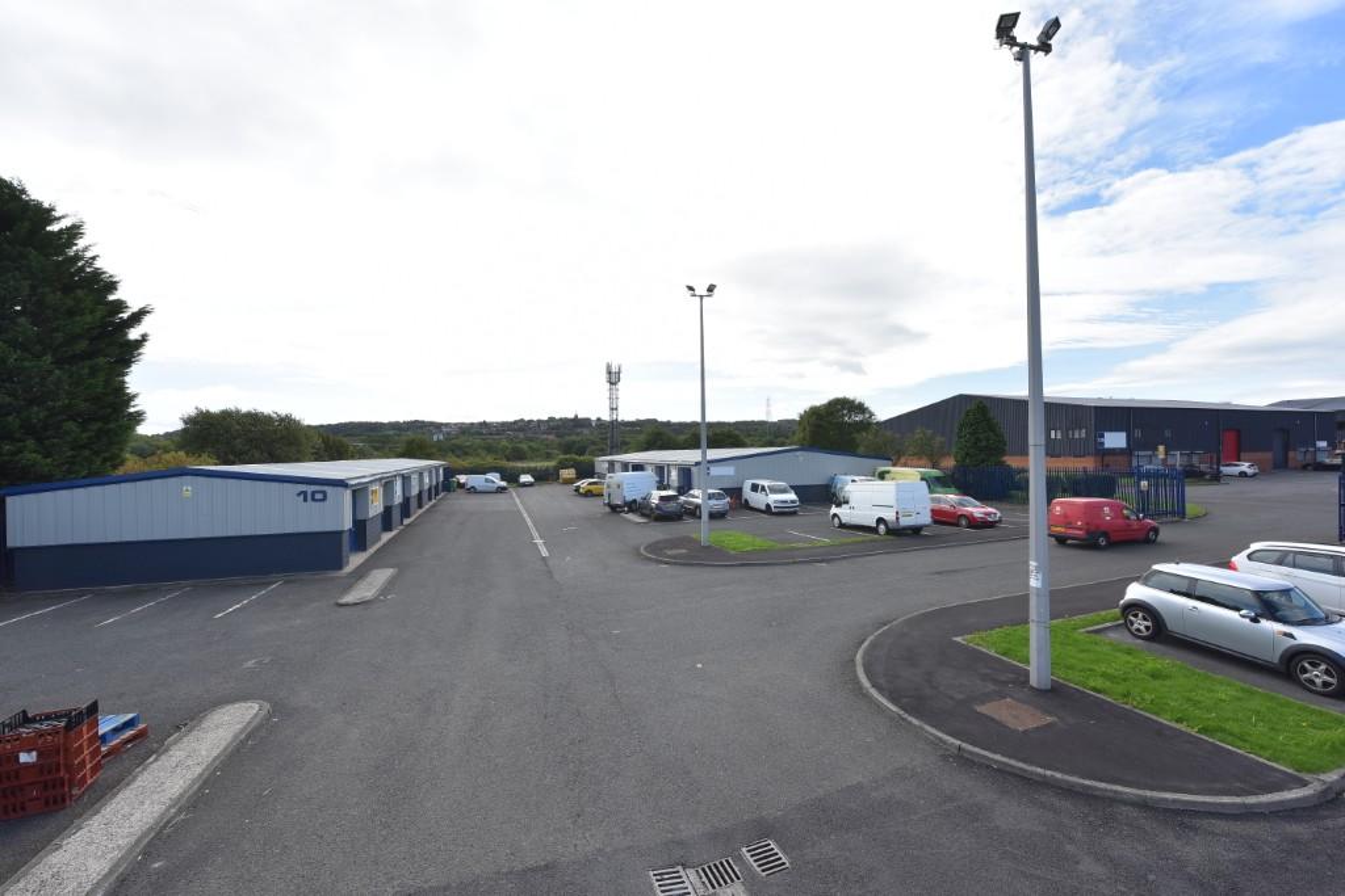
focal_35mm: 14
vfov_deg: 81.2
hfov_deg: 104.2
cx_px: 672
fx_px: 523
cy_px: 448
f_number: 11
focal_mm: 14
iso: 160
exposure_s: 1/125
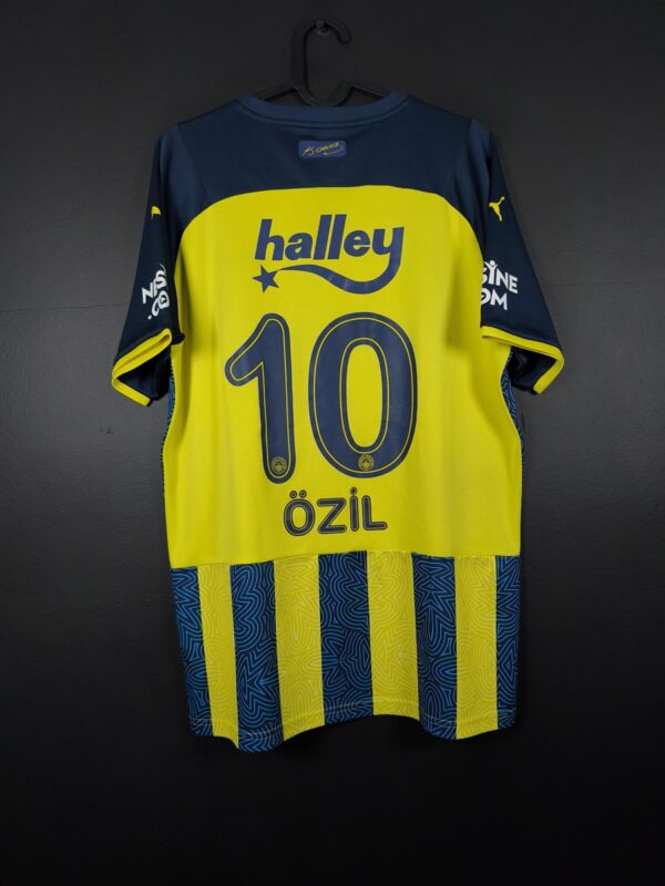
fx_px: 589
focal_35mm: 23
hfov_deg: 58.9
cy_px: 443
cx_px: 332
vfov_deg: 73.9
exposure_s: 1/160
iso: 400
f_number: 1.6
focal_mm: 6.57
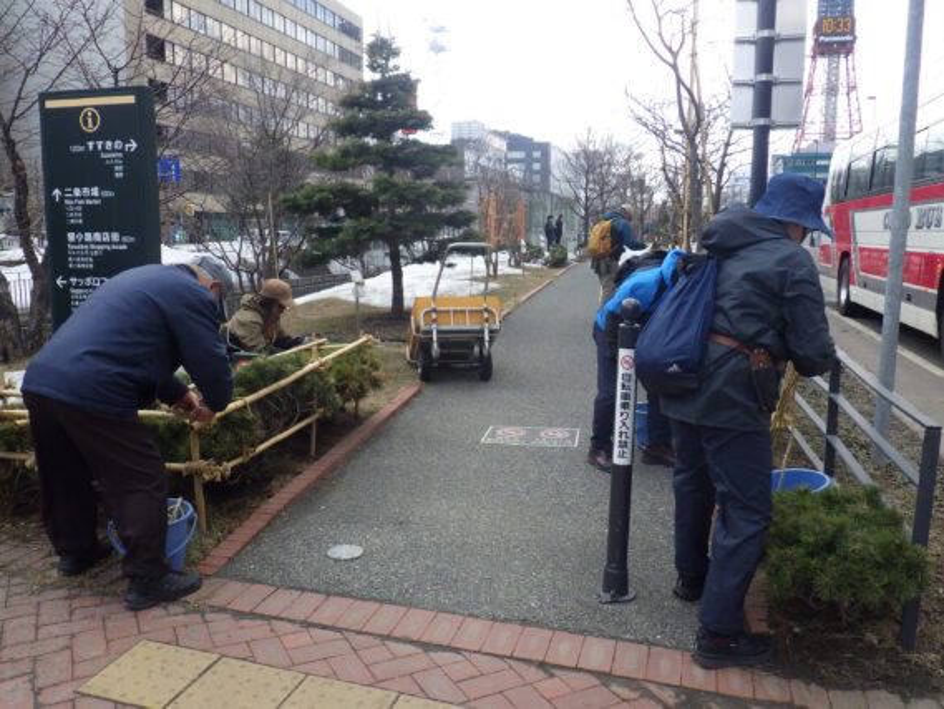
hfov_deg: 63.4
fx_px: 764
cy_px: 354
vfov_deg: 49.8
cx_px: 472
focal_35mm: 28
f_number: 4.2
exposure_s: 1/250
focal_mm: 5
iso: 125
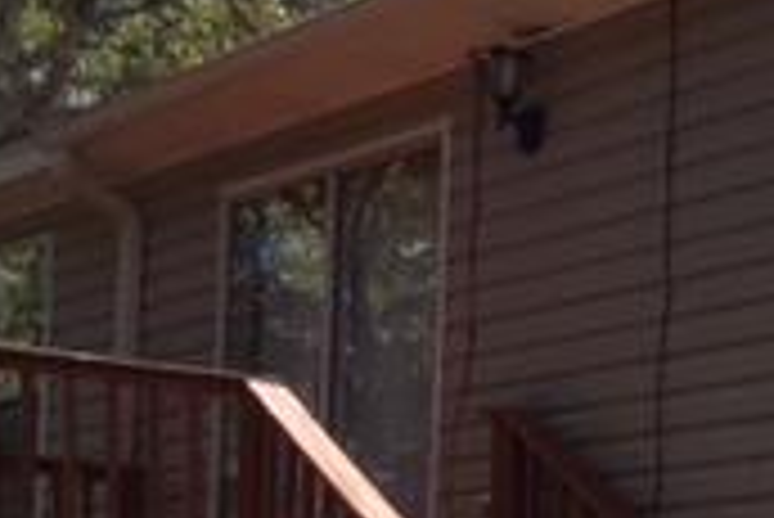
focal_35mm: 120
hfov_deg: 16.5
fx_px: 2582
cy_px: 599
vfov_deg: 11.3
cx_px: 850
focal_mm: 3.3
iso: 25
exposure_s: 1/338
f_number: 2.4
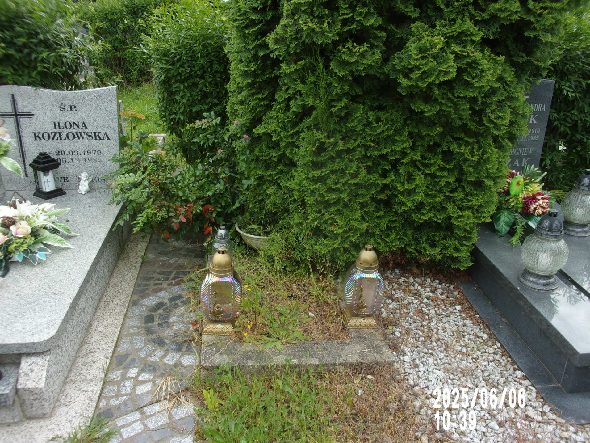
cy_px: 225
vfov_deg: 46.8
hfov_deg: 60.0
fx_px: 511
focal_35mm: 30
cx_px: 297
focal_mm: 5.1
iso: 80
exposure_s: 1/160
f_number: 3.9
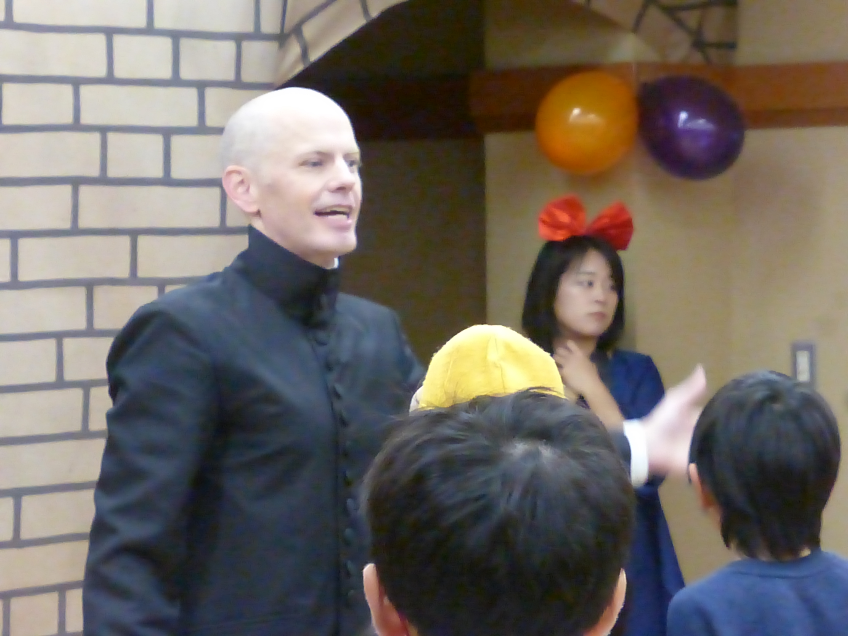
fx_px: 4728
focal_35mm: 193
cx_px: 424
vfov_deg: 7.7
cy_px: 318
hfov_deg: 10.2
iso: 3200
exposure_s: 1/30
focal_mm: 31.3
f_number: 5.4
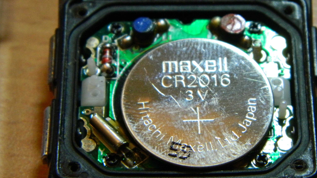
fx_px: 1328
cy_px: 92
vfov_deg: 7.7
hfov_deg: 13.6
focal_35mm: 158
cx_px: 202
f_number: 4.5
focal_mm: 18.6
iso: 400
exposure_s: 1/60
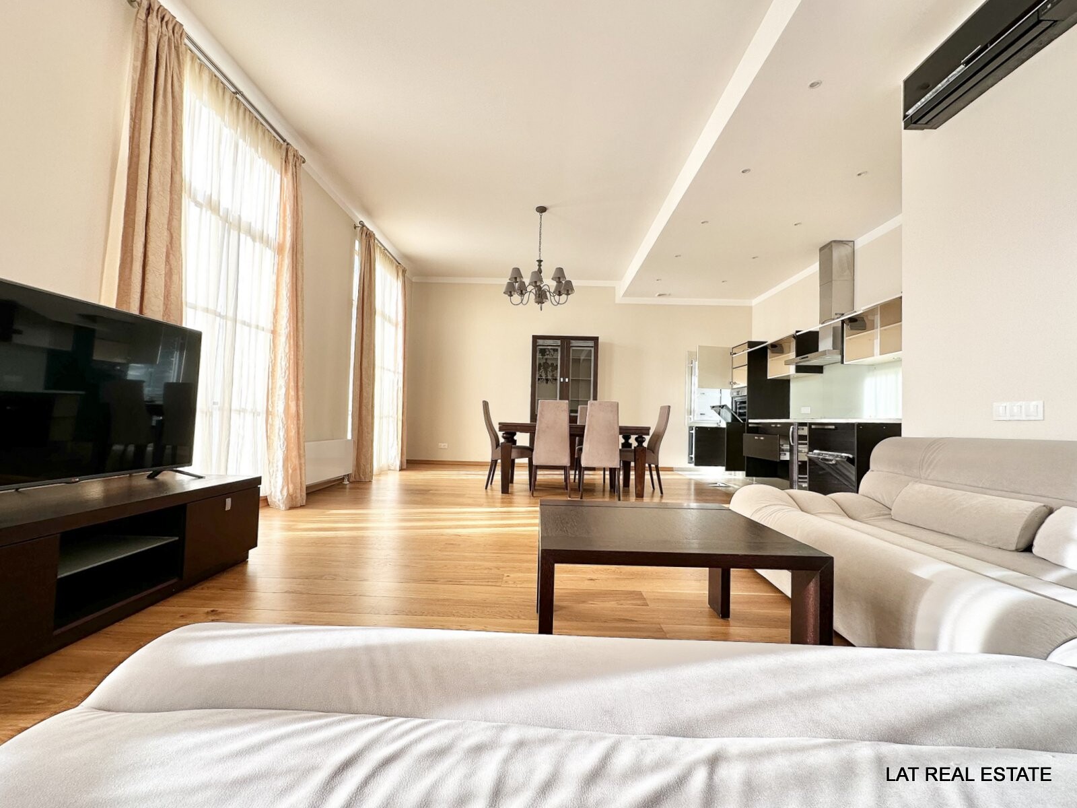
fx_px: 436
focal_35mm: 14
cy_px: 404
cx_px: 538
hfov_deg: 102.1
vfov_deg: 85.7
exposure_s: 1/99
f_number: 2.2
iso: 40
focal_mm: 2.22
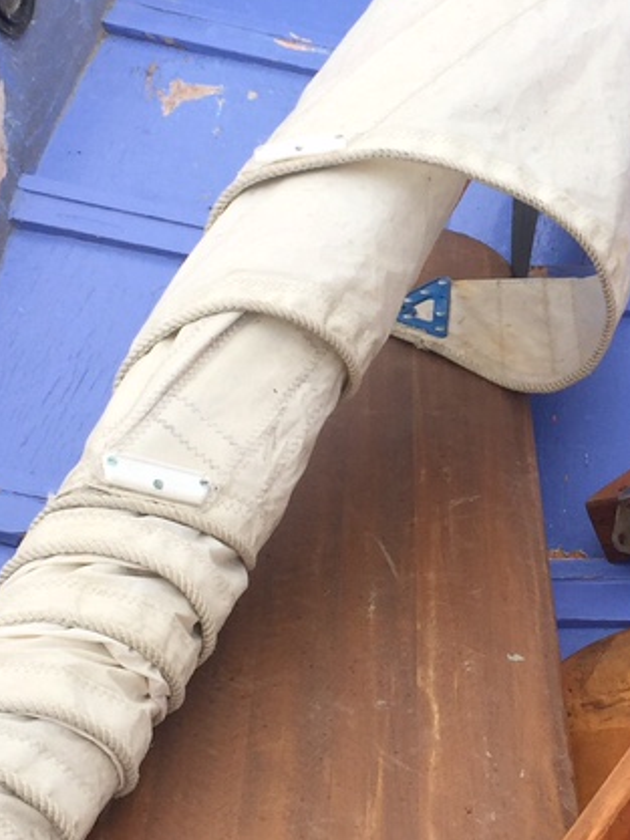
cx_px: 531
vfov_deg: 21.9
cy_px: 308
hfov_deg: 16.4
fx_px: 2159
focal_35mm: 89
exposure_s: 1/581
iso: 32
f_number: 2.2
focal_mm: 4.15
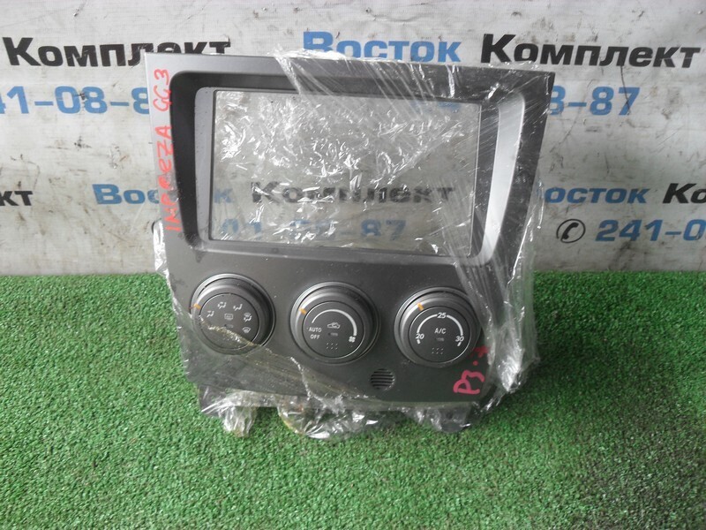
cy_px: 265
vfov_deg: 40.7
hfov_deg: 52.6
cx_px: 353
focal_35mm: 35
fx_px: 714
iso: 100
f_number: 2.8
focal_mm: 6.2
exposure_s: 1/90
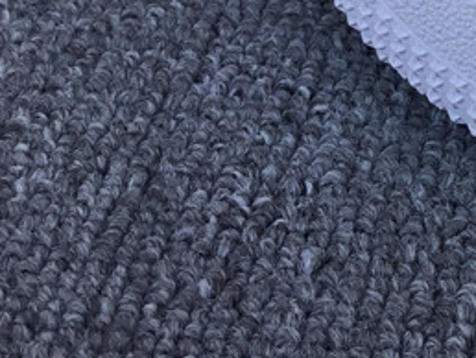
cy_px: -160
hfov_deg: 16.4
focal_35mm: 108
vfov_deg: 13.1
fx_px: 1486
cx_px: 745
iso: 25
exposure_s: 1/307
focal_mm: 3.3
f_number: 2.4
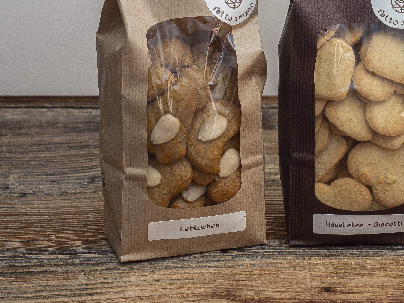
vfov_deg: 10.6
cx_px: 350
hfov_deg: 14.0
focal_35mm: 140
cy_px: 80
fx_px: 1634
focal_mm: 40
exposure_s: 1/4
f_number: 5.6
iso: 200
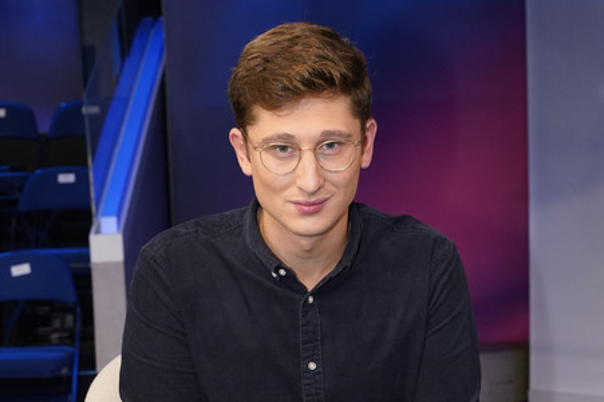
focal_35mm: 51
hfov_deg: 38.9
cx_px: 302
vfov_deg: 26.4
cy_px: 201
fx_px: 855
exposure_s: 1/125
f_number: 5.6
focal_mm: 51
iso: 2000
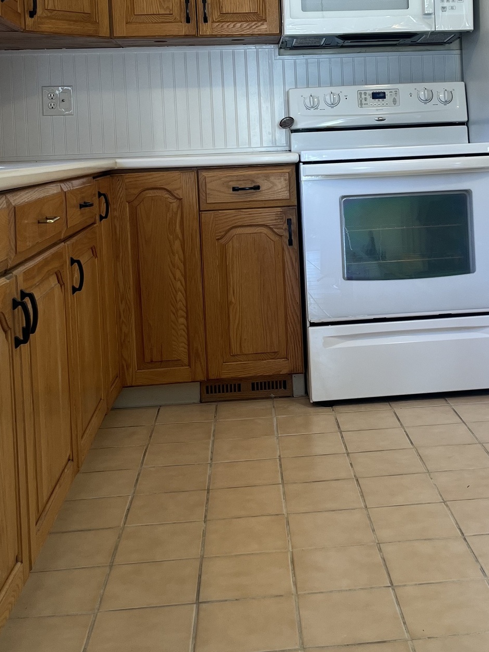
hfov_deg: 30.1
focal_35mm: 48
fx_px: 904
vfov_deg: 38.6
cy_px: 158
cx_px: 325
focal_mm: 5.1
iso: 64
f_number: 1.6
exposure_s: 1/60
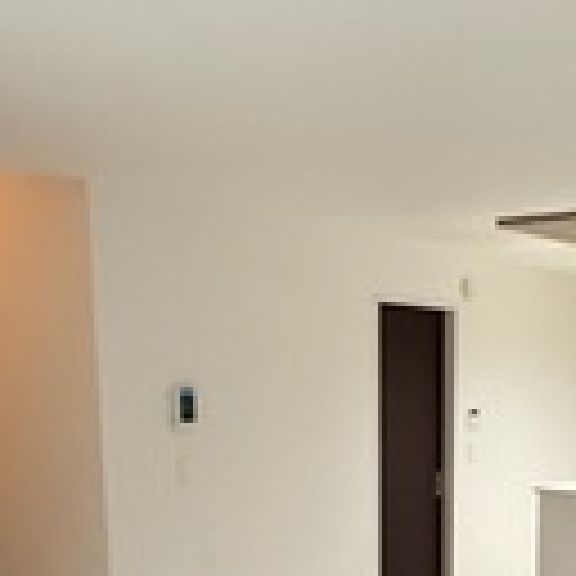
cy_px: 675
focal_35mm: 62
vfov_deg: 25.2
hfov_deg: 27.5
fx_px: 1167
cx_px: 396
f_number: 2.2
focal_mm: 2.22
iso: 500
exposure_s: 1/60
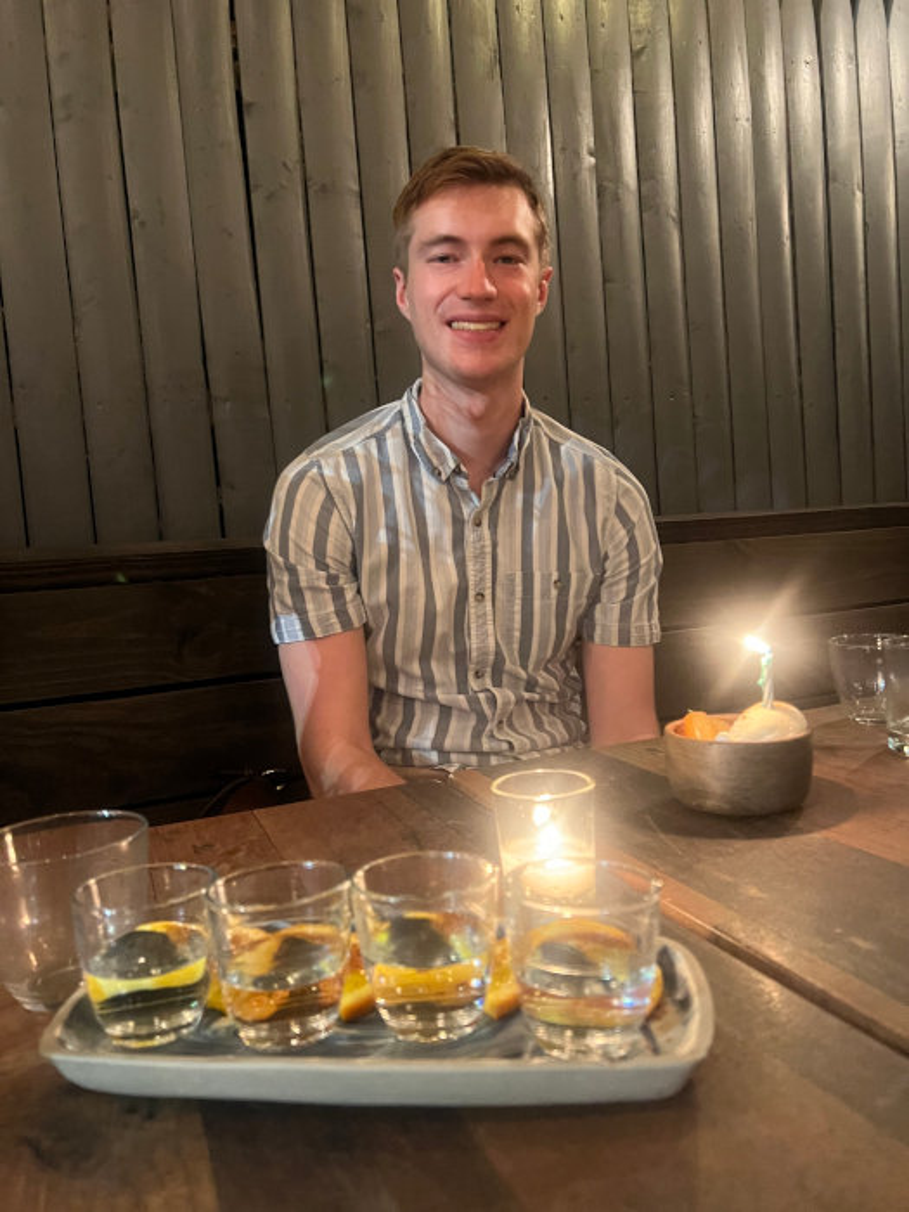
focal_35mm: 26
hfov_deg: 53.1
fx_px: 910
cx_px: 454
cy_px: 606
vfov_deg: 67.3
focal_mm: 5.7
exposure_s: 1/30
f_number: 1.5
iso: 640
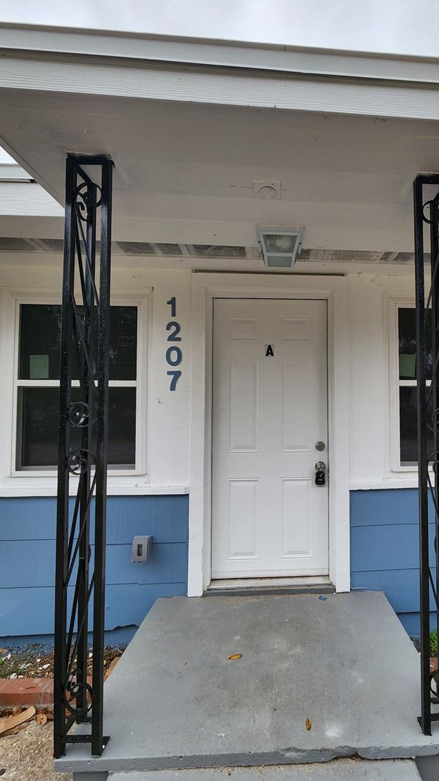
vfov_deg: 103.0
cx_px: 293
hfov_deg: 68.5
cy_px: 402
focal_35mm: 15
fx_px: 311
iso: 50
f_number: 2.2
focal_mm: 2.2
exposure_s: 1/357
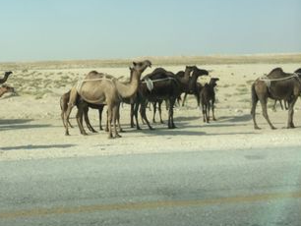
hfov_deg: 37.4
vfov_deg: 29.4
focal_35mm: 49
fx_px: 426
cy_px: 67
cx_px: 57
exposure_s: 1/2053
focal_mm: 4.12
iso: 40
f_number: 2.2
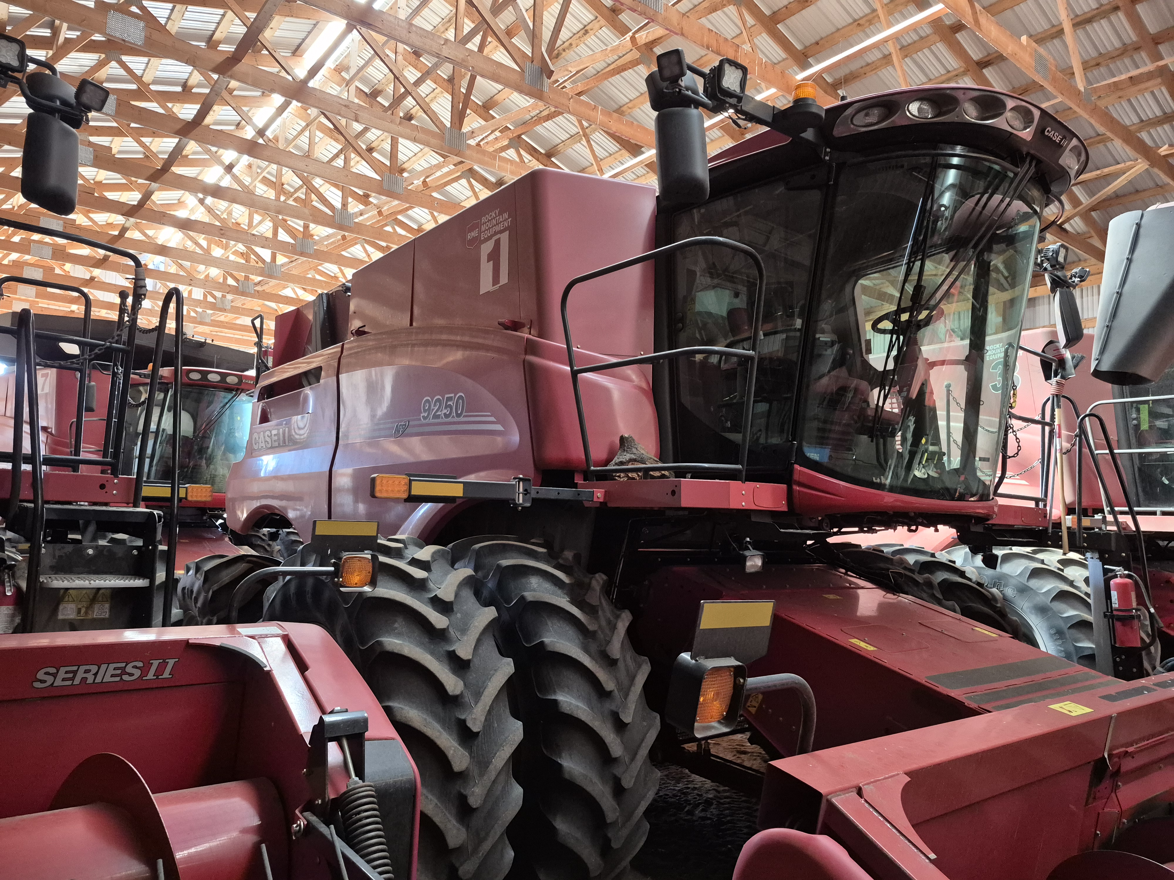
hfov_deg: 73.9
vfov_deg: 58.9
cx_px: 587
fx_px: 780
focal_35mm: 23
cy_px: 440
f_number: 1.8
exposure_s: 1/120
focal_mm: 5.4
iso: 1000
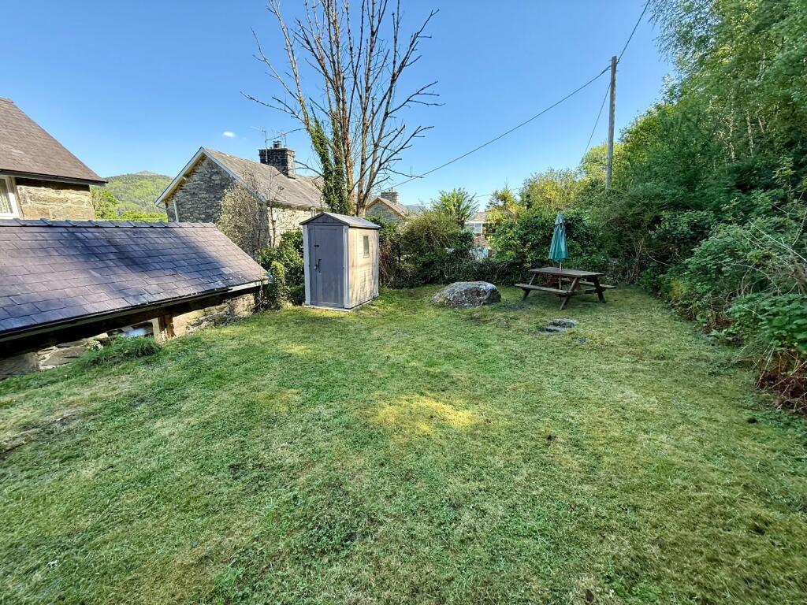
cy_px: 302
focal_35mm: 14
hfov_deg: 102.1
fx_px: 326
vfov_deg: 85.7
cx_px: 404
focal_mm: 2.22
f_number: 2.2
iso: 64
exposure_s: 1/349
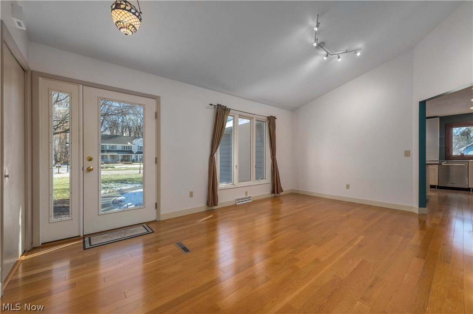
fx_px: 184
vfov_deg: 81.1
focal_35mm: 14
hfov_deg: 104.3
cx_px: 236
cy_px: 157
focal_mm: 14
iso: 200
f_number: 9
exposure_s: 1/60
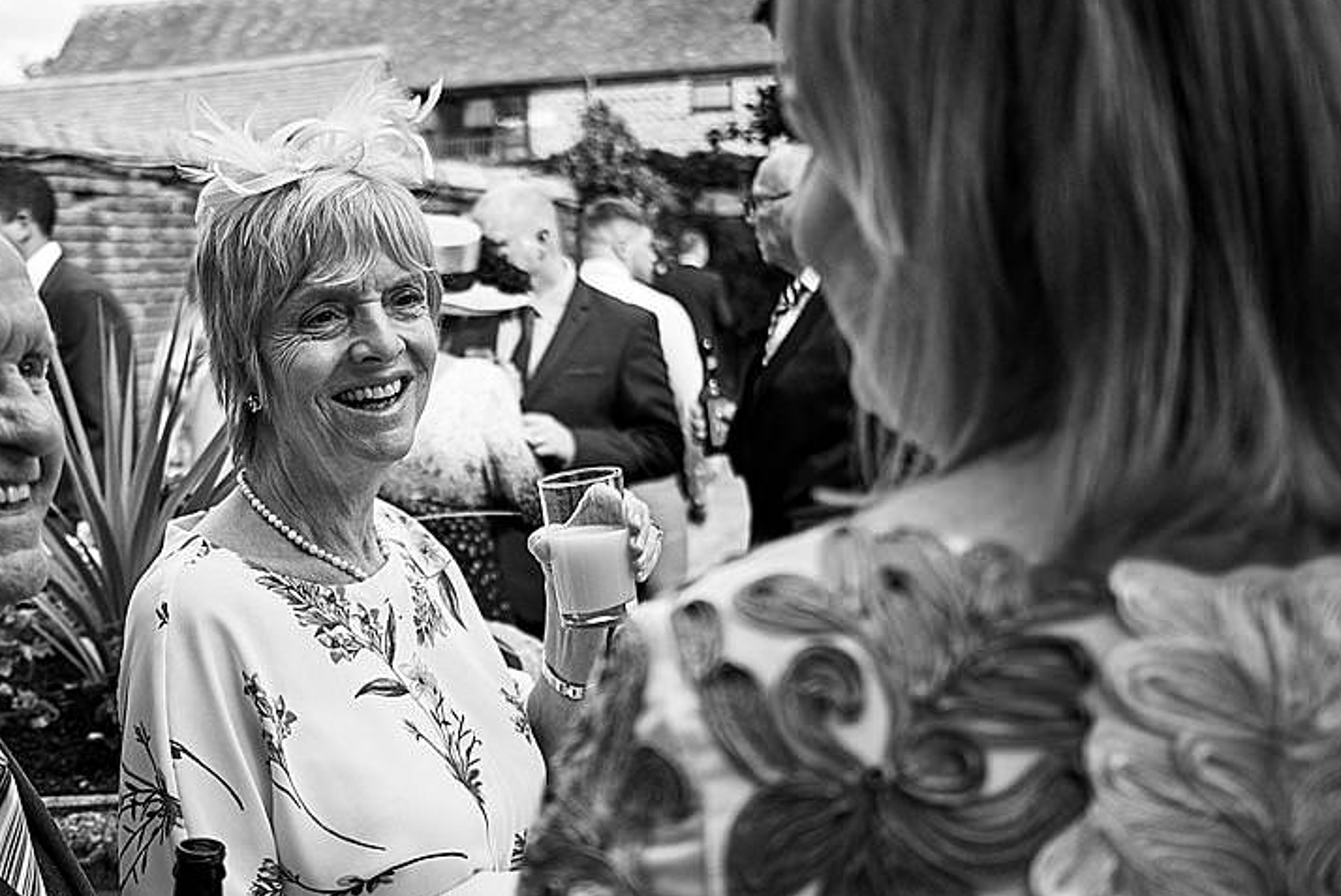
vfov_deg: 27.6
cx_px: 445
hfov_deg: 39.8
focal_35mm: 49
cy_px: 451
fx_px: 1826
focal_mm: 23
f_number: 2
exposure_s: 1/2000
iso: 250
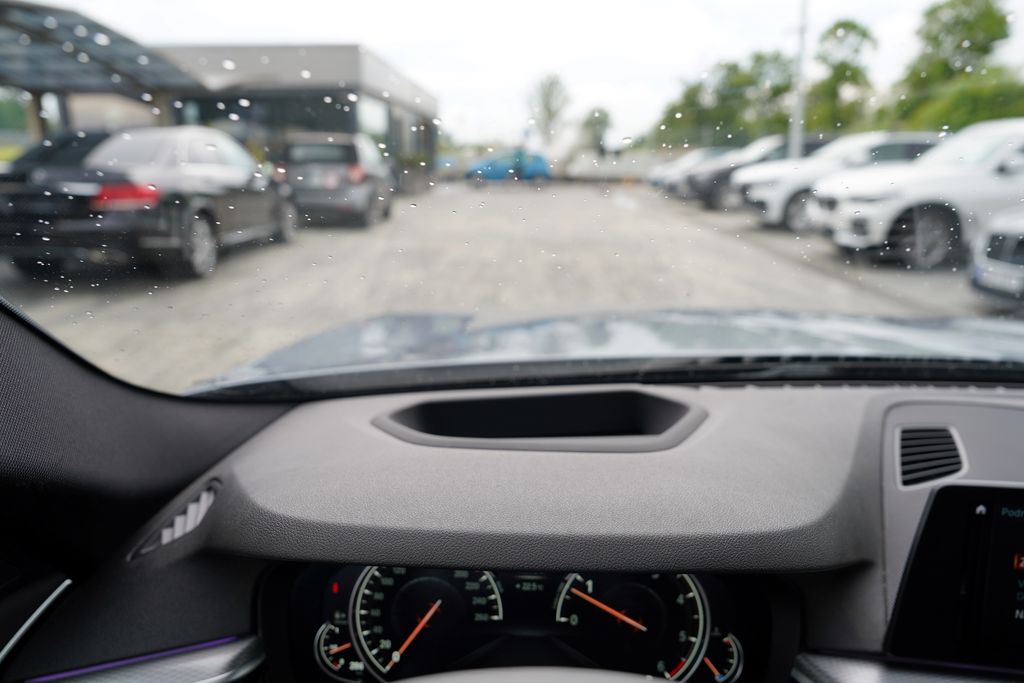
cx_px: 512
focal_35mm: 24
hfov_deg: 73.7
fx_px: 683
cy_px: 342
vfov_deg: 53.1
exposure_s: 1/80
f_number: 4
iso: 100
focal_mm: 24
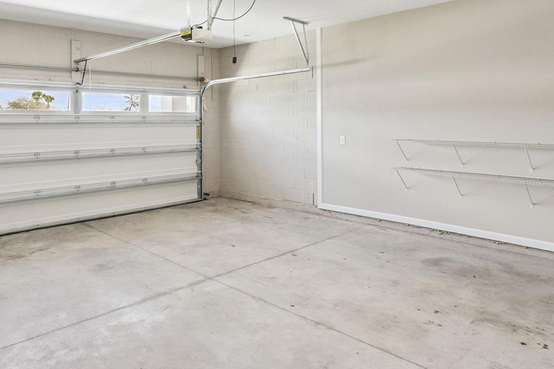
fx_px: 385
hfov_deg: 70.0
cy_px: 126
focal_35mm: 25
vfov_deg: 50.4
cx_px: 198
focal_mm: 16
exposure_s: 1/100
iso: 400
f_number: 9
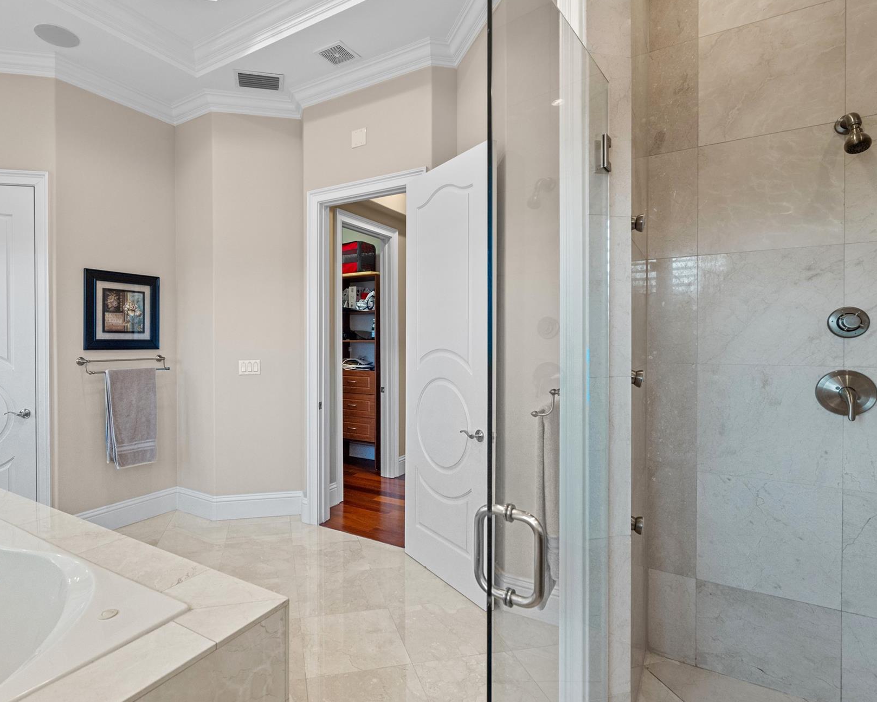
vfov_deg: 70.9
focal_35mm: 19
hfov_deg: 82.7
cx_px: 375
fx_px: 493
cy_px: 346
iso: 200
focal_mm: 16
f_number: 7.1
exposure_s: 1/5
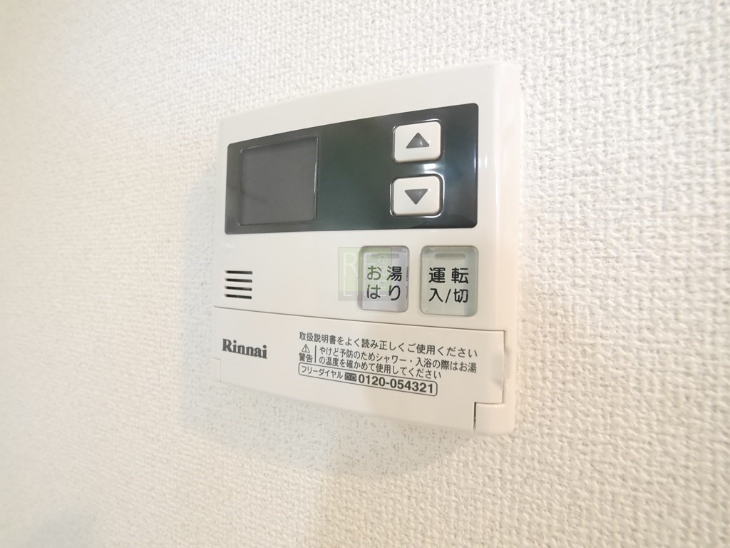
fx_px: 295
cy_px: 274
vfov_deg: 85.7
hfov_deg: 102.1
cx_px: 365
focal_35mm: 14
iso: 3200
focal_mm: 7
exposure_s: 1/30
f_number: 4
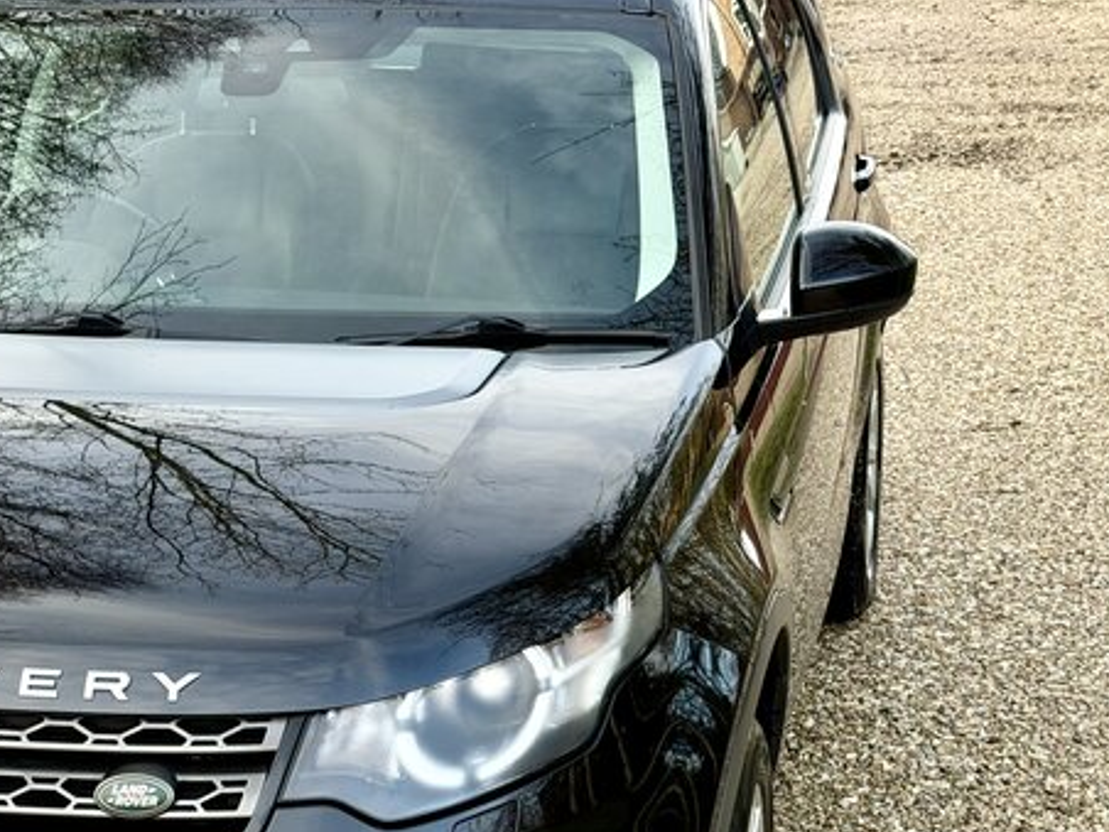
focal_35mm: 85
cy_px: 695
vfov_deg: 17.2
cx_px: 358
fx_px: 2723
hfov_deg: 22.9
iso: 64
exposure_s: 1/124
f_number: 1.78
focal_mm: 6.76
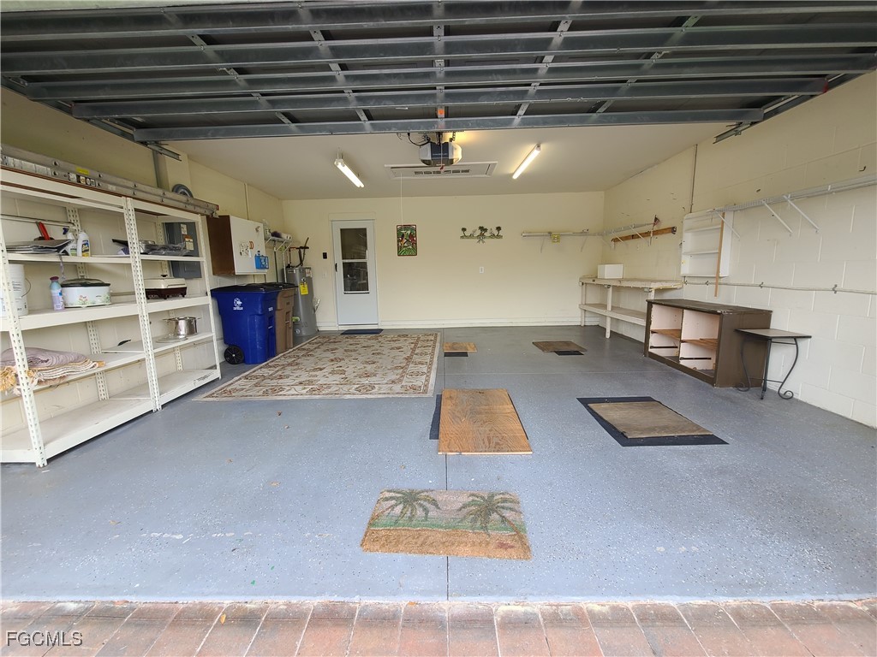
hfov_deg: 106.2
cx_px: 438
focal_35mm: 13
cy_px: 328
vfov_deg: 89.9
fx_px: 329
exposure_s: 1/120
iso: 80
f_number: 2.2
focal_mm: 2.2
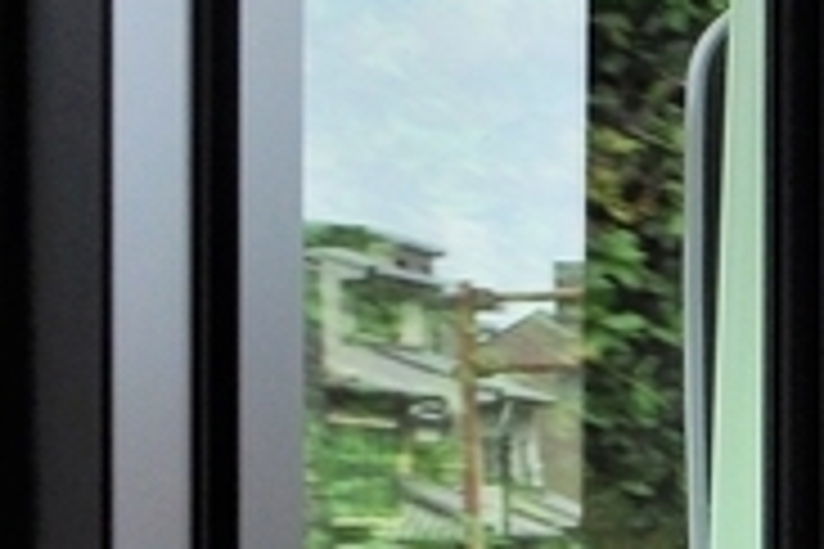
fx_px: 4051
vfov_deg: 7.7
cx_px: 2197
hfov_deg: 9.7
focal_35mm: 177
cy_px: 655
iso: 200
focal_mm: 18
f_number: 9
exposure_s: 1/125
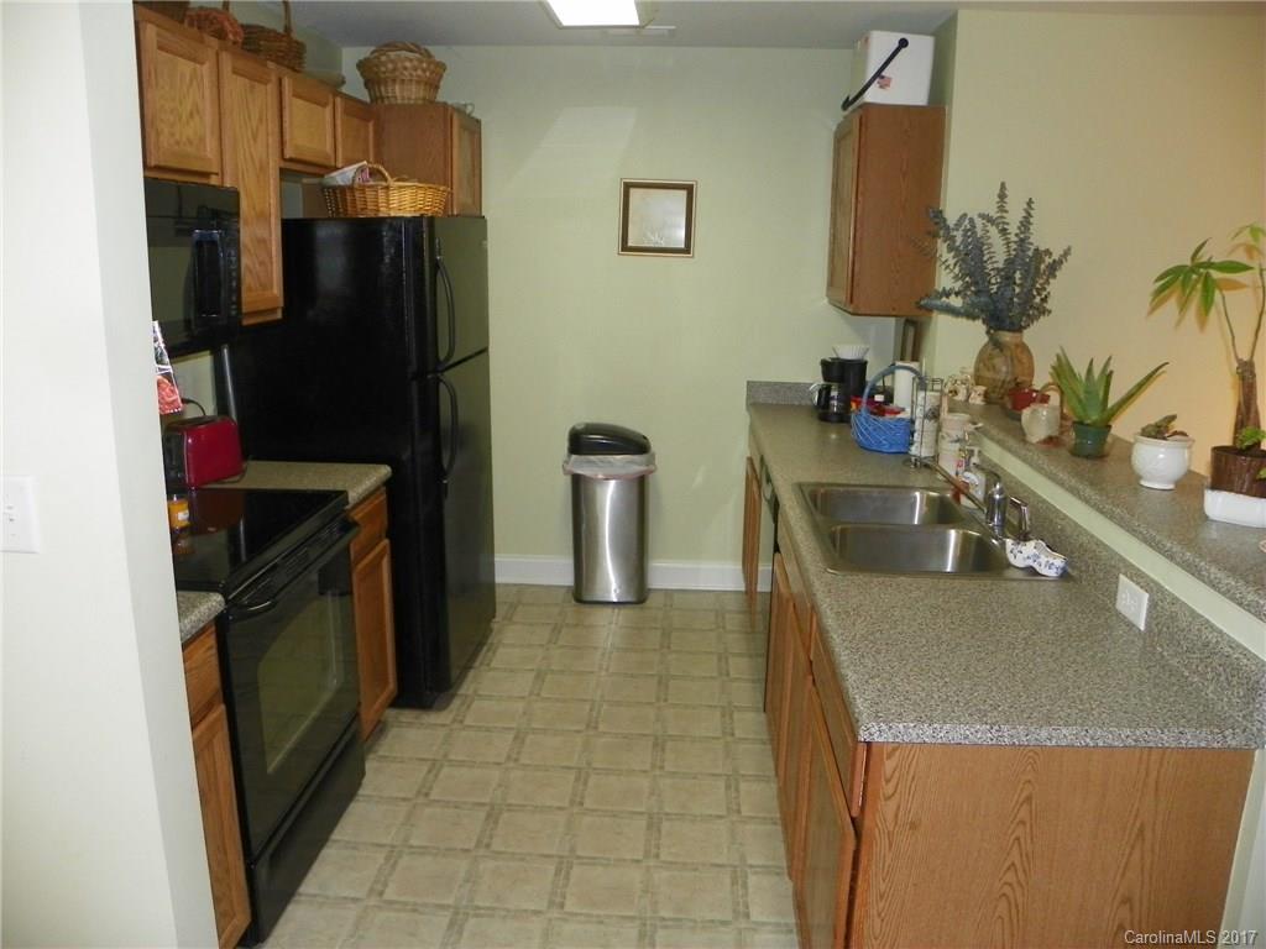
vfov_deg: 53.1
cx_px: 633
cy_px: 474
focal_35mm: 26
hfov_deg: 67.3
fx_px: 951
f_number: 2.8
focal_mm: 4.6
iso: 200
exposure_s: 1/30
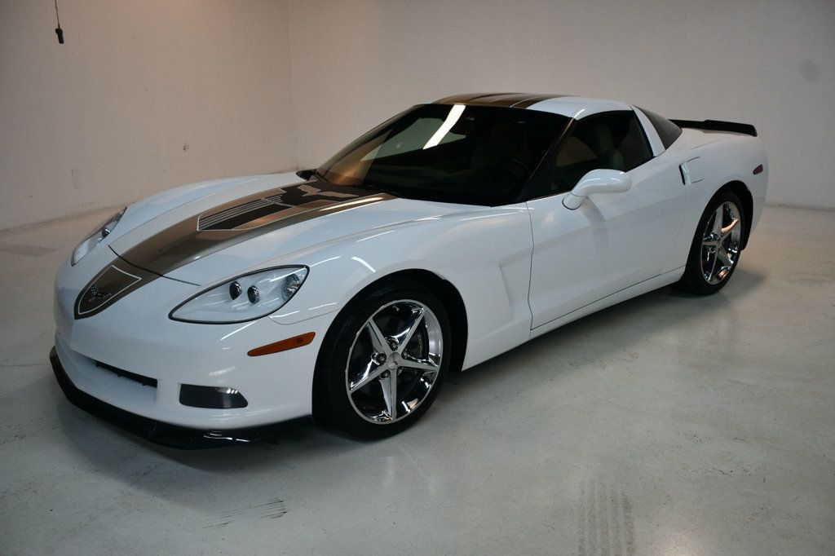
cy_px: 278
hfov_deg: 57.2
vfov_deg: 39.9
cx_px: 418
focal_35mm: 33
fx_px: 765
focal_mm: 22
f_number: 3.5
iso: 720
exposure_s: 1/250
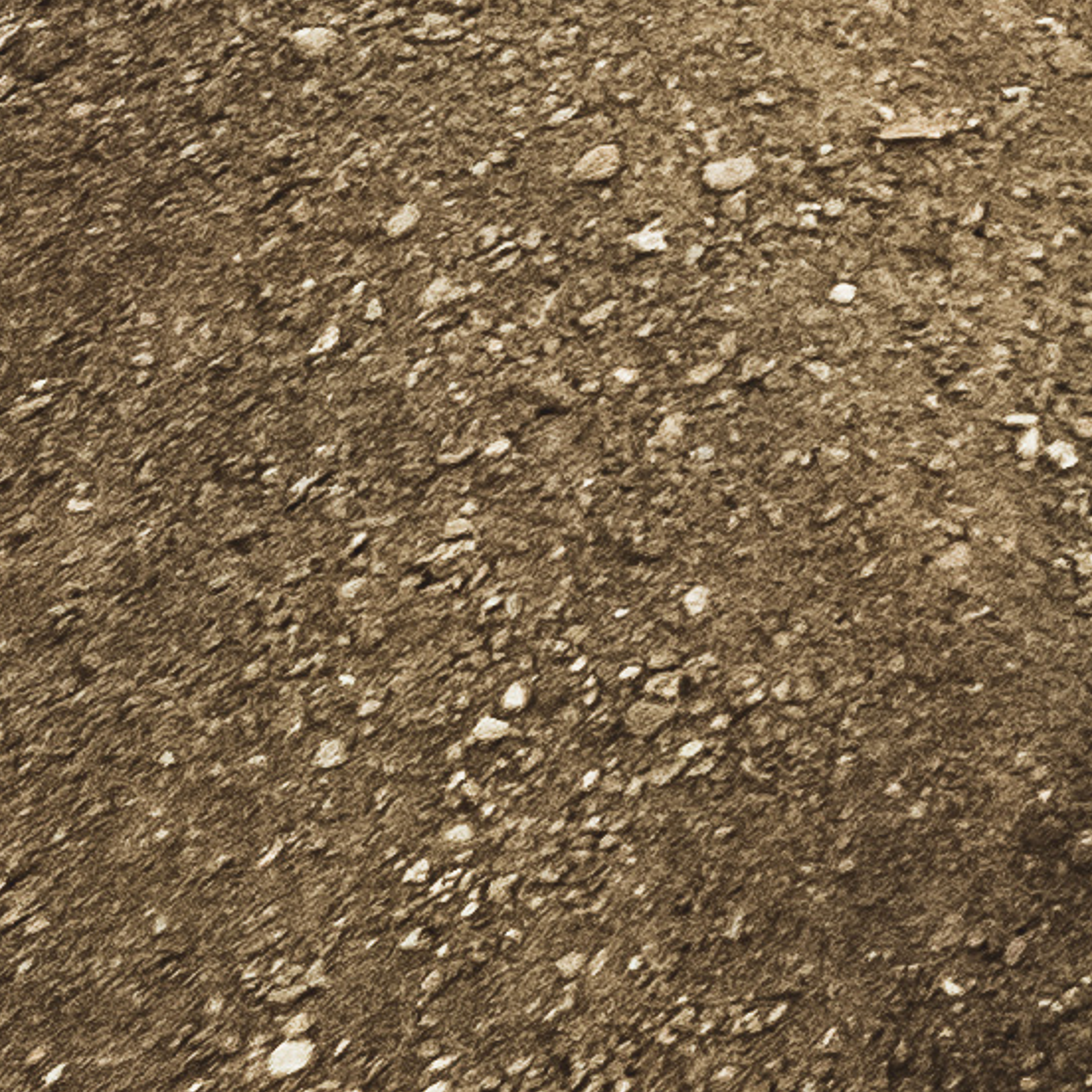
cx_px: 4900
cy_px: -2196
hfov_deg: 6.6
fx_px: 6603
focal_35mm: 185
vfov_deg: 8.1
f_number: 2.8
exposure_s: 1/100
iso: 100
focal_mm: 8.38
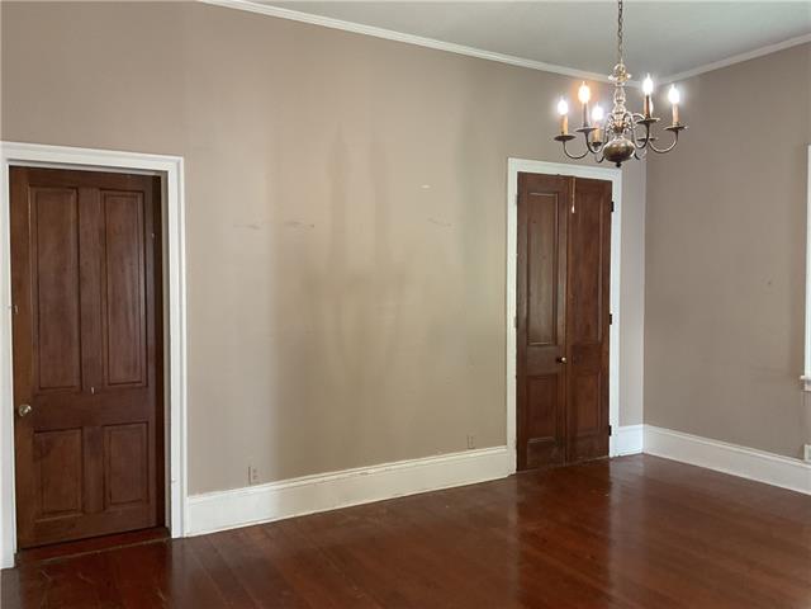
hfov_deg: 61.7
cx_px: 406
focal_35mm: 29
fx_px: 679
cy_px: 304
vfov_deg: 48.2
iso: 160
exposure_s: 1/60
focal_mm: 3
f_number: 1.8
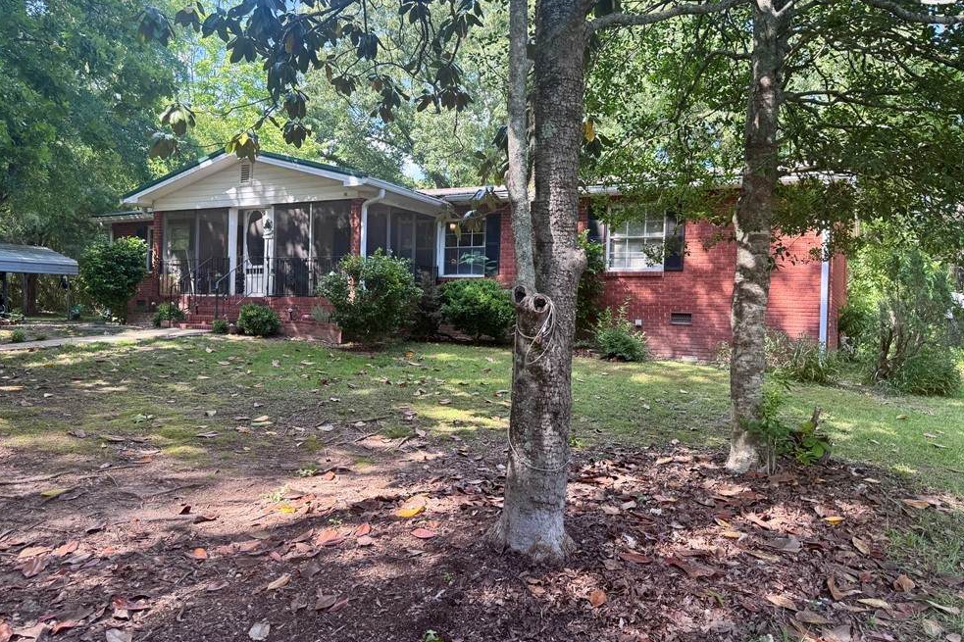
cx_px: 488
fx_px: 696
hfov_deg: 69.4
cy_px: 305
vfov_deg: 49.5
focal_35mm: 26
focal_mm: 6.76
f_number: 1.78
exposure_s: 1/328
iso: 80
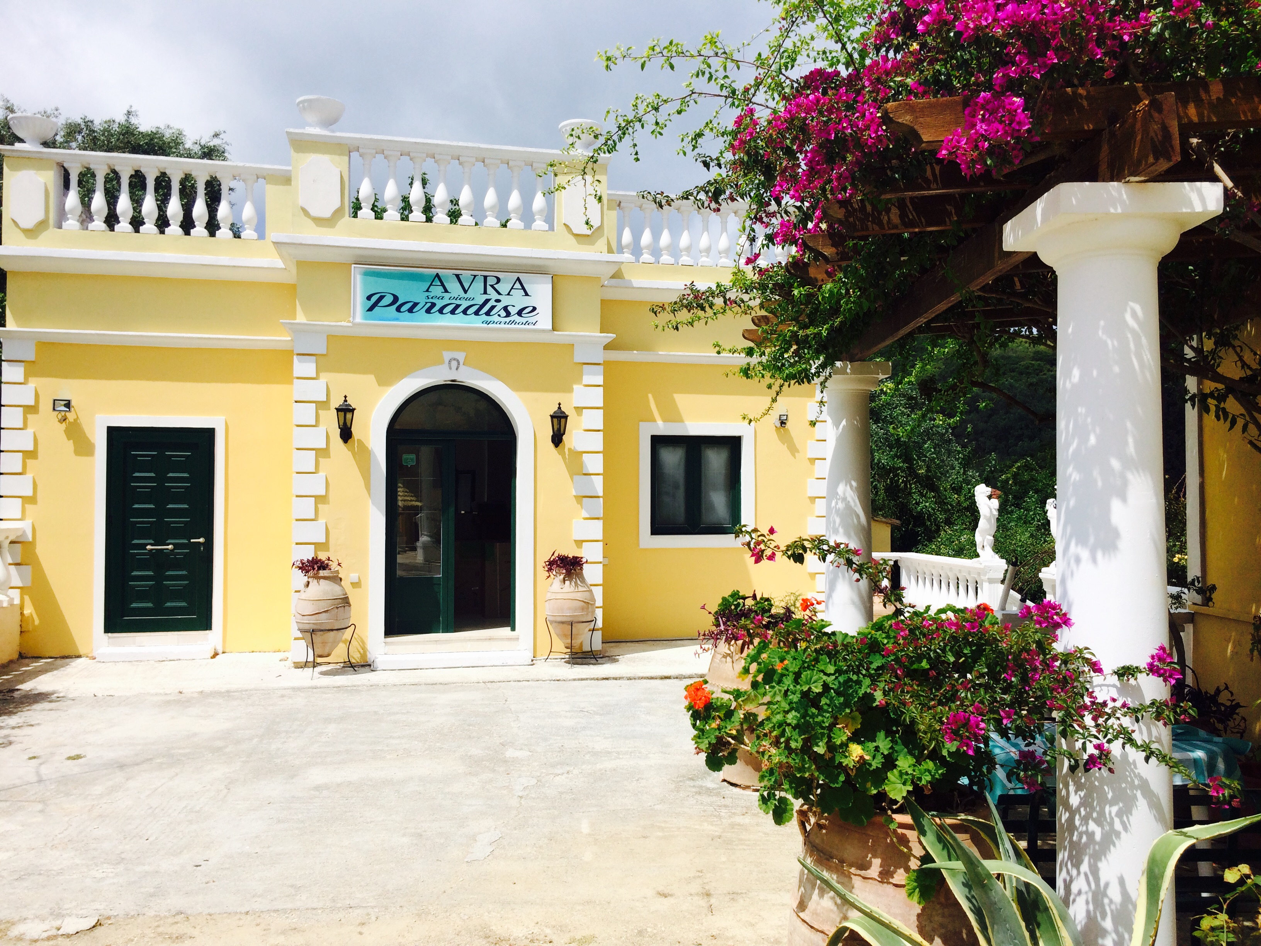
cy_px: 473
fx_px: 1056
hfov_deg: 61.7
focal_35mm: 29
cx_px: 630
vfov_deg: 48.2
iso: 32
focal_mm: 4.15
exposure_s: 1/3731
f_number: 2.2
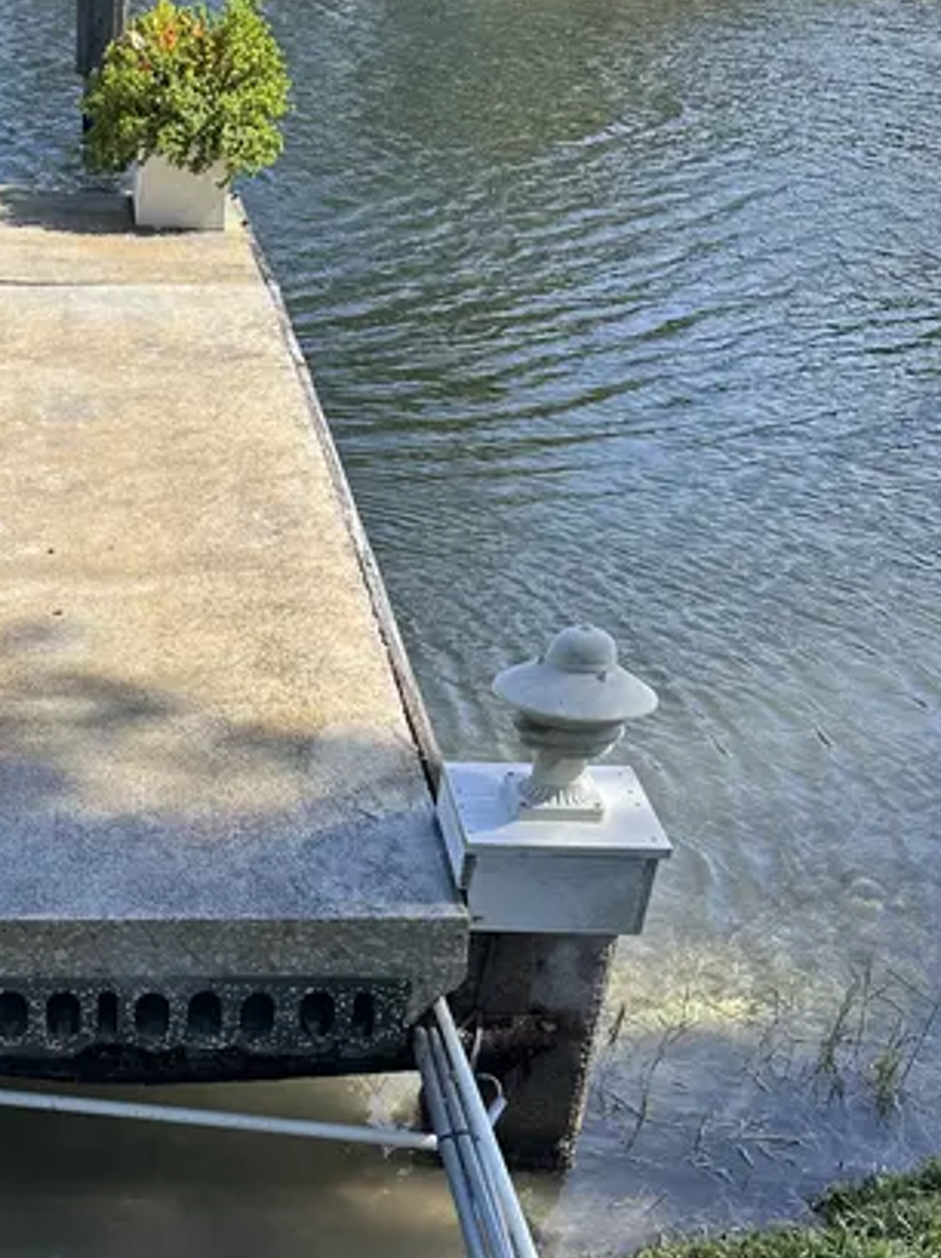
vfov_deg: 37.9
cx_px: 89
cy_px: 1120
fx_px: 1706
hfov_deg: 29.5
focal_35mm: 47
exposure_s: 1/1212
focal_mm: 6.86
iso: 80
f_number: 1.78
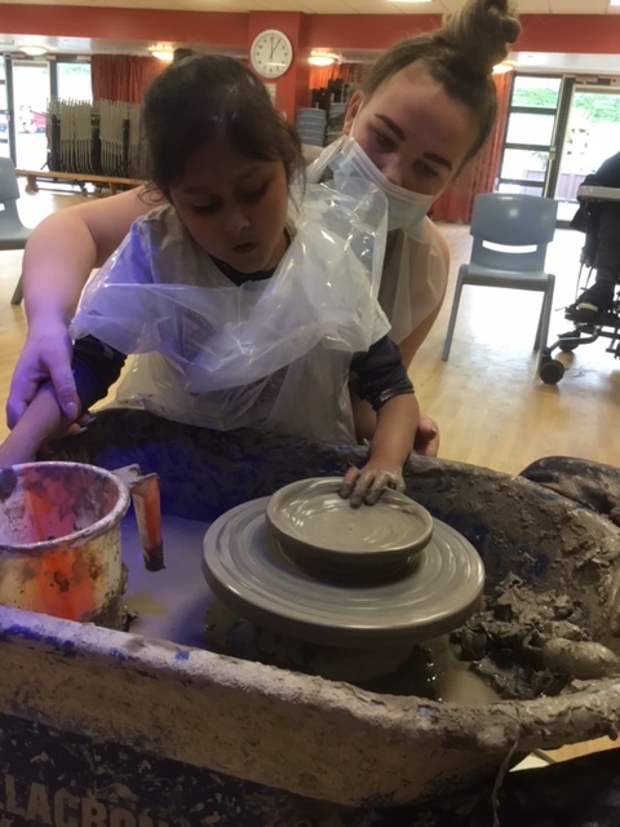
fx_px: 740
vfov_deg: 58.4
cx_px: 310
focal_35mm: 31
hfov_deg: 45.4
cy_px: 414
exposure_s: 1/33
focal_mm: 3.3
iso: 100
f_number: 2.4
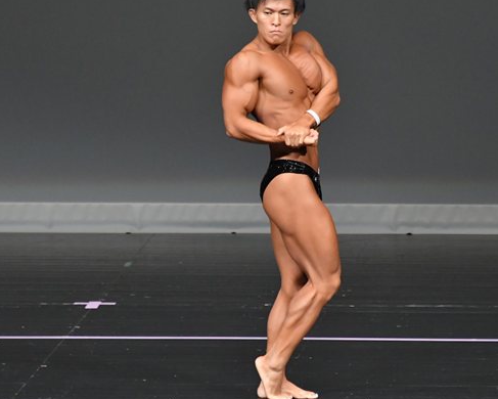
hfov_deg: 3.8
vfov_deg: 3.0
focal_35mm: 515
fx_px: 7594
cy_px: 193
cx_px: 278
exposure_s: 1/400
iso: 4000
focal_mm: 230
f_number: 5.6
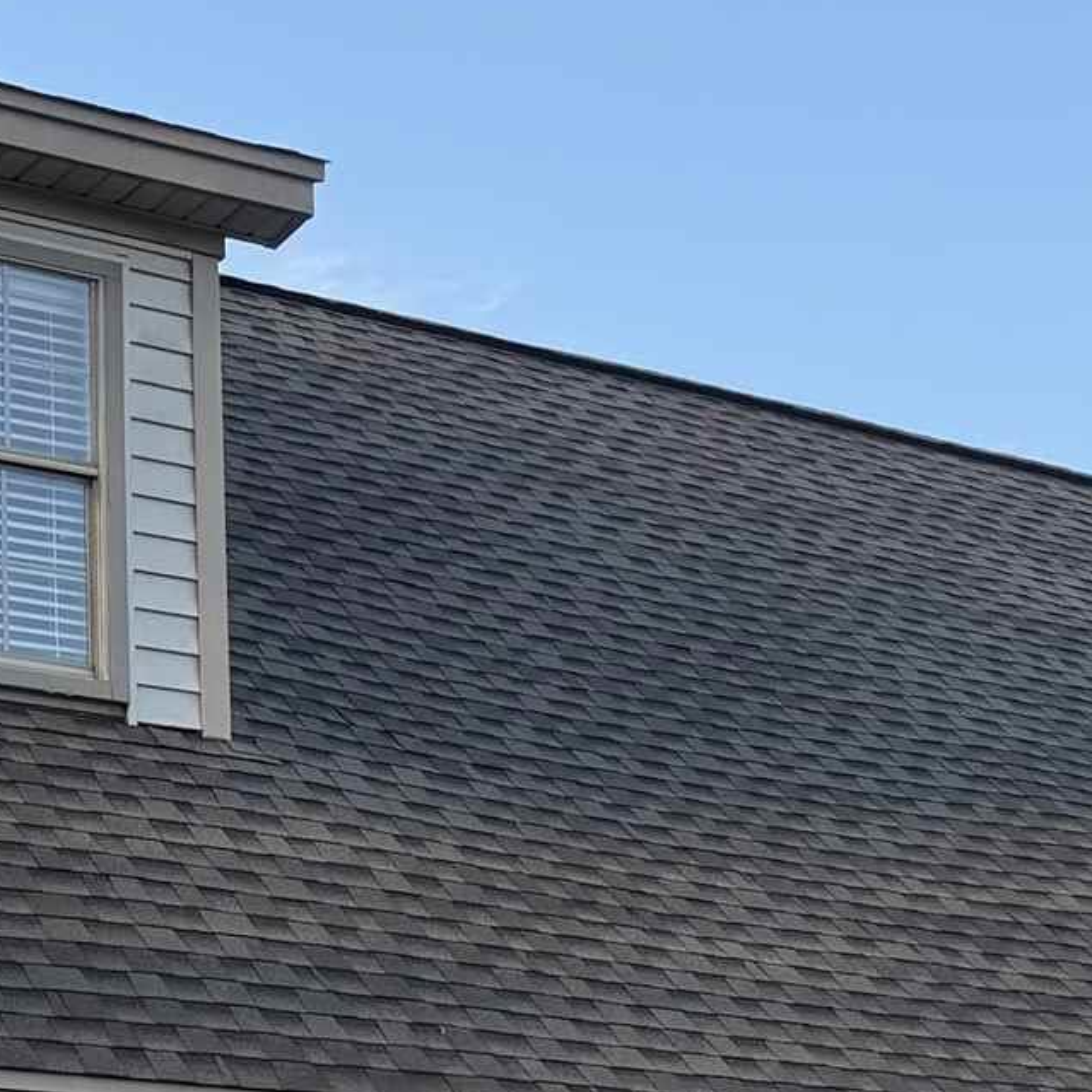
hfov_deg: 16.2
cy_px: 1405
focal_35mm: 102
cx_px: 1410
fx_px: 3640
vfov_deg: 16.2
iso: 80
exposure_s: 1/796
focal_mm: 6.76
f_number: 1.78
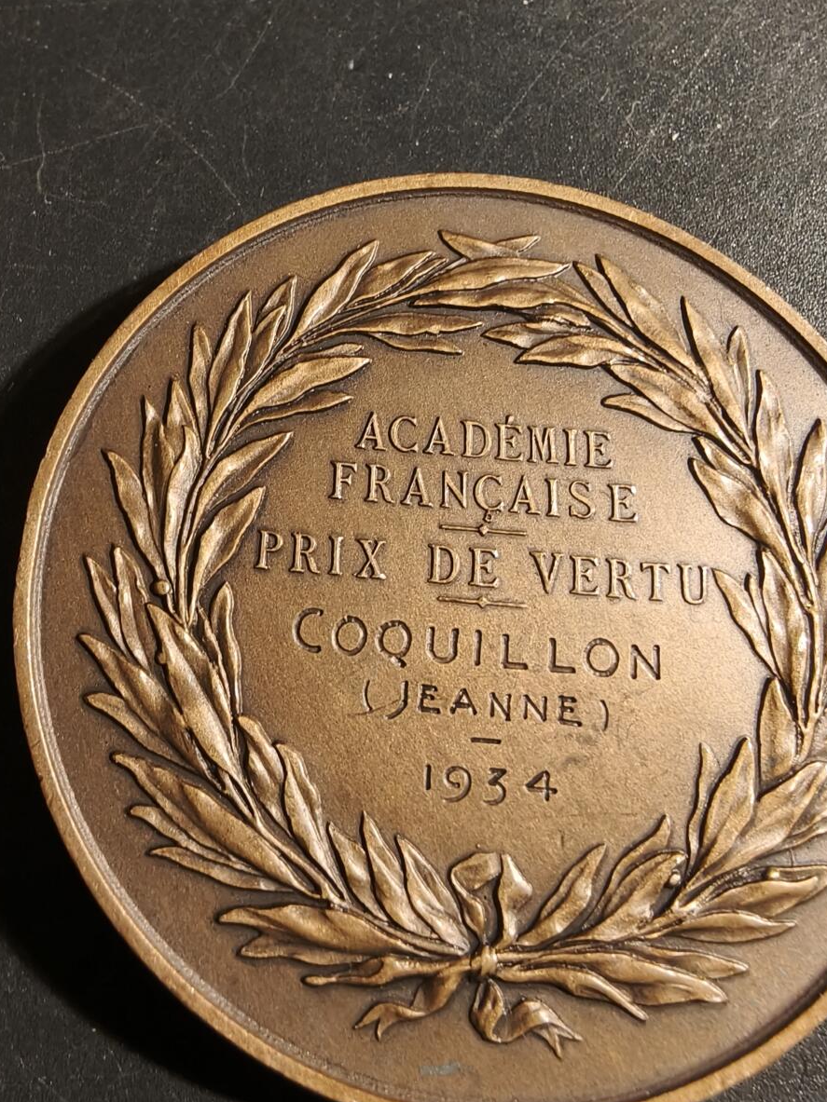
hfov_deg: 40.6
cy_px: 756
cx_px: 470
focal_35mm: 35
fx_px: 1115
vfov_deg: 51.4
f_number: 2
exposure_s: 1/100
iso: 250
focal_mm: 2.32
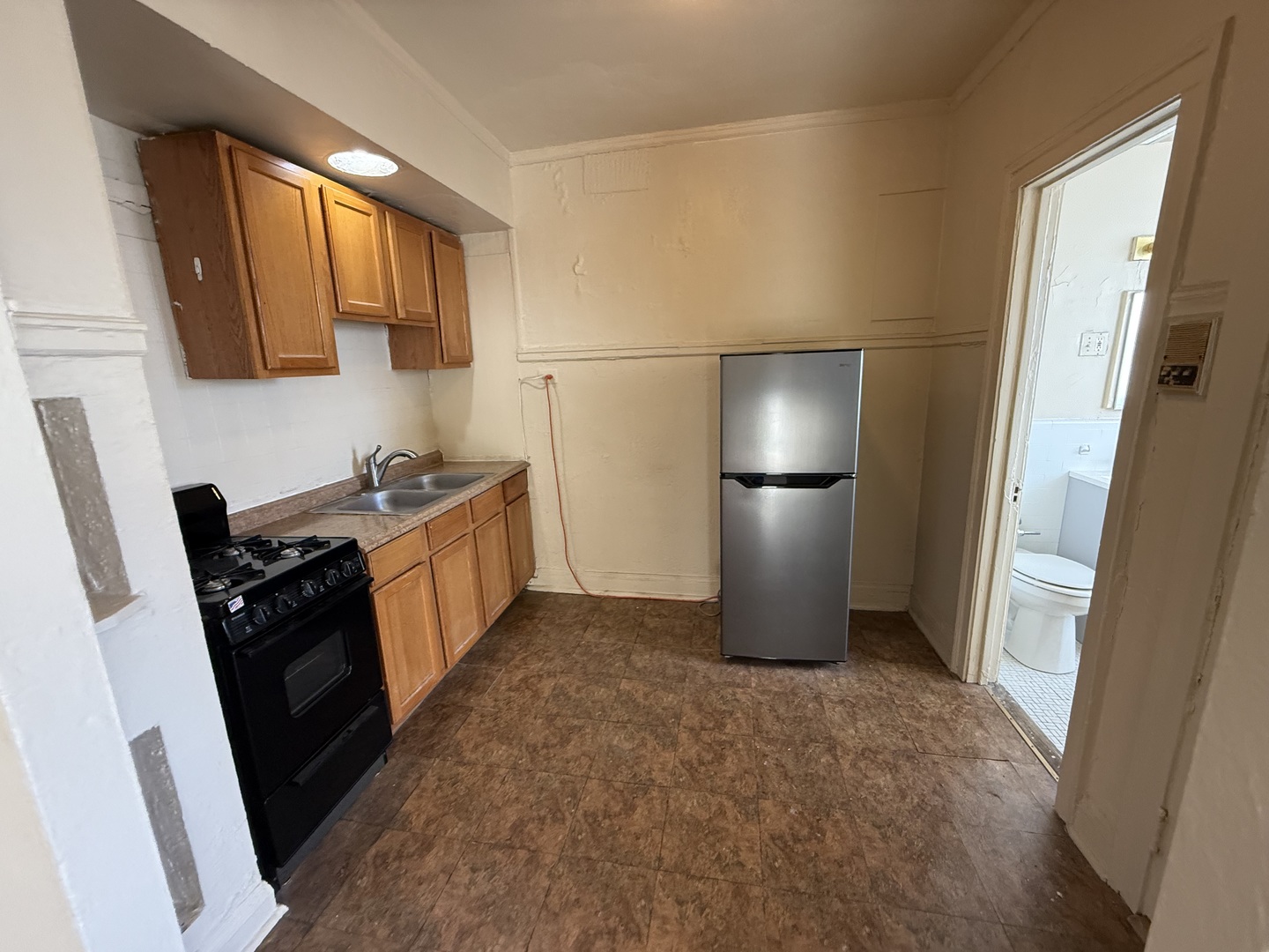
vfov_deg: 85.7
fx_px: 513
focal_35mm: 14
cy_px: 476
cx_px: 634
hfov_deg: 102.1
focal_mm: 2.22
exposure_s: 1/99
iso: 320
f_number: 2.2
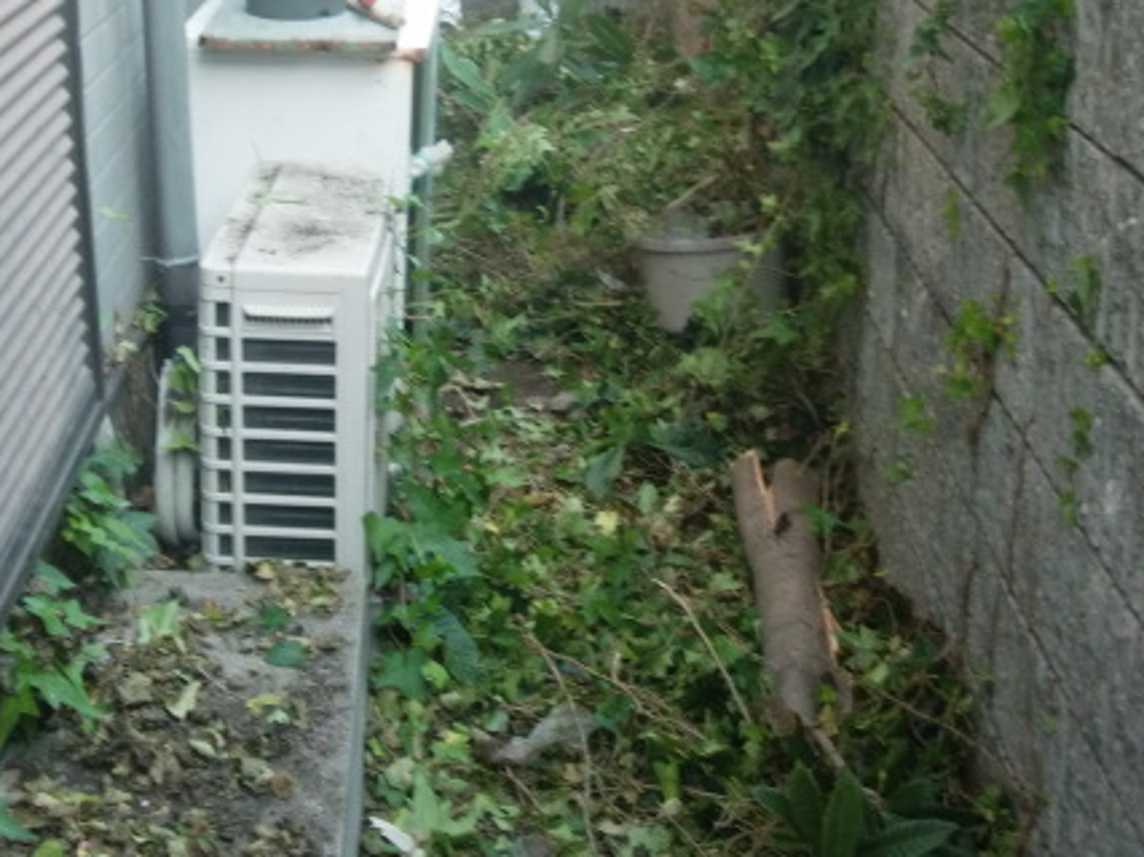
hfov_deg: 33.7
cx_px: 498
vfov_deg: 25.5
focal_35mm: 57
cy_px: 262
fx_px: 1883
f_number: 3.9
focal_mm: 6.66
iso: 250
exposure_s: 1/60
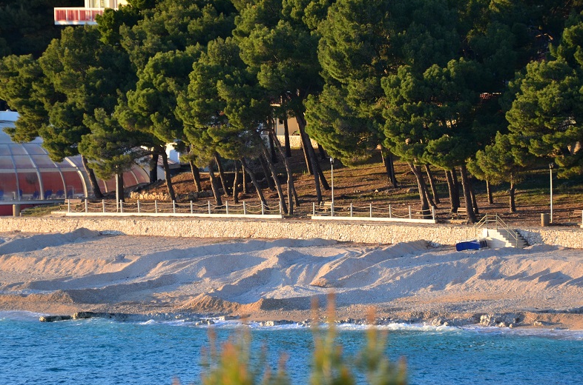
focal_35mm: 534
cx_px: 322
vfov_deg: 2.6
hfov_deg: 3.9
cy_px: 222
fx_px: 8627
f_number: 5.6
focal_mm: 280
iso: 400
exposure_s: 1/320
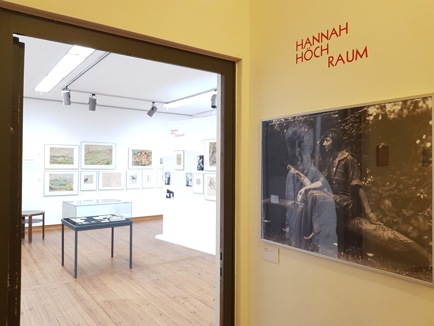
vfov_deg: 53.1
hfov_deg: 67.3
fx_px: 326
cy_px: 163
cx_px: 217
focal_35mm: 26
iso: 200
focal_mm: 4.2
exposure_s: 1/25
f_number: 1.7
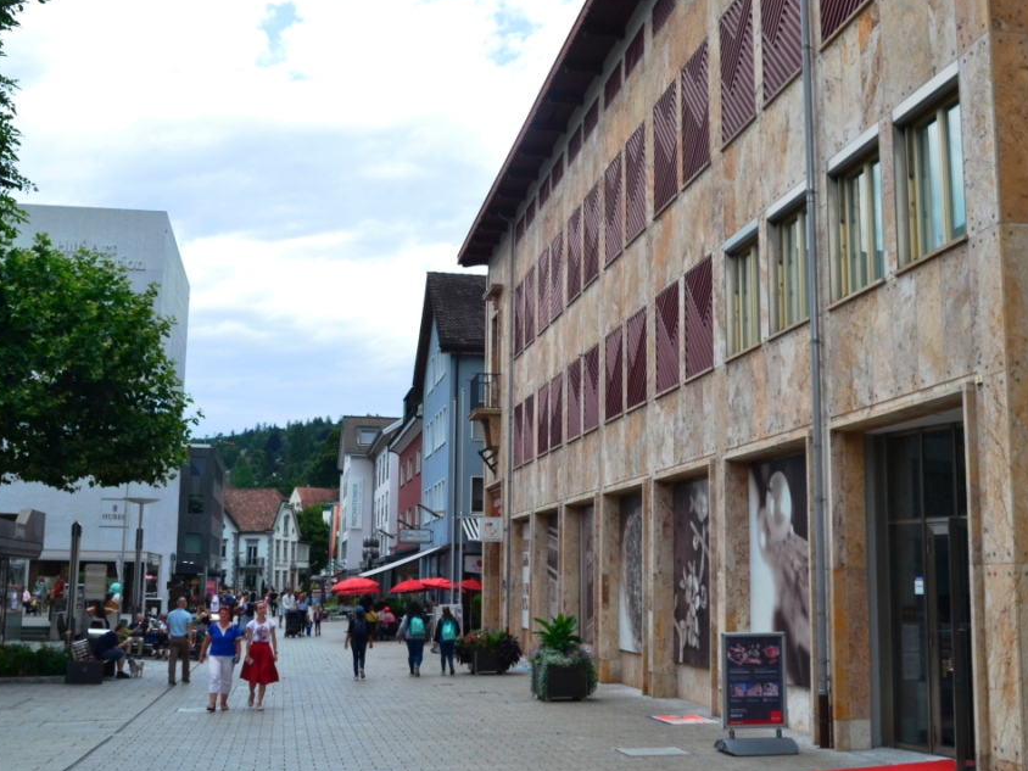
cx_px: 488
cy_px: 362
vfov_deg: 34.3
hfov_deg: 44.8
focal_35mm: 42
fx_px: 1247
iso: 400
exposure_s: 1/320
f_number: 10
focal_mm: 24
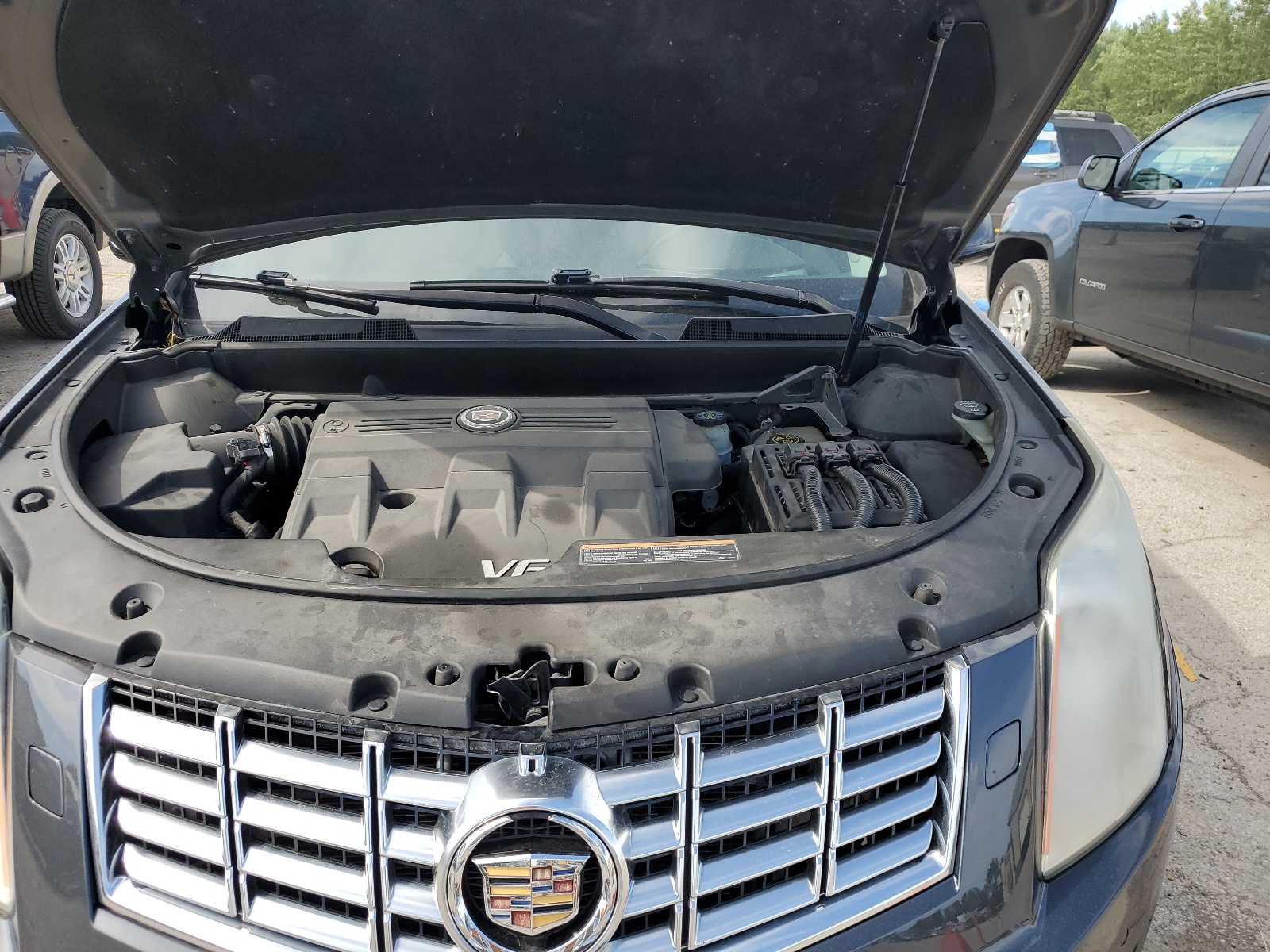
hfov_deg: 67.3
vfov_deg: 53.1
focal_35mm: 26
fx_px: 954
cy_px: 476
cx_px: 635
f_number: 1.5
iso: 50
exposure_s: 1/1111
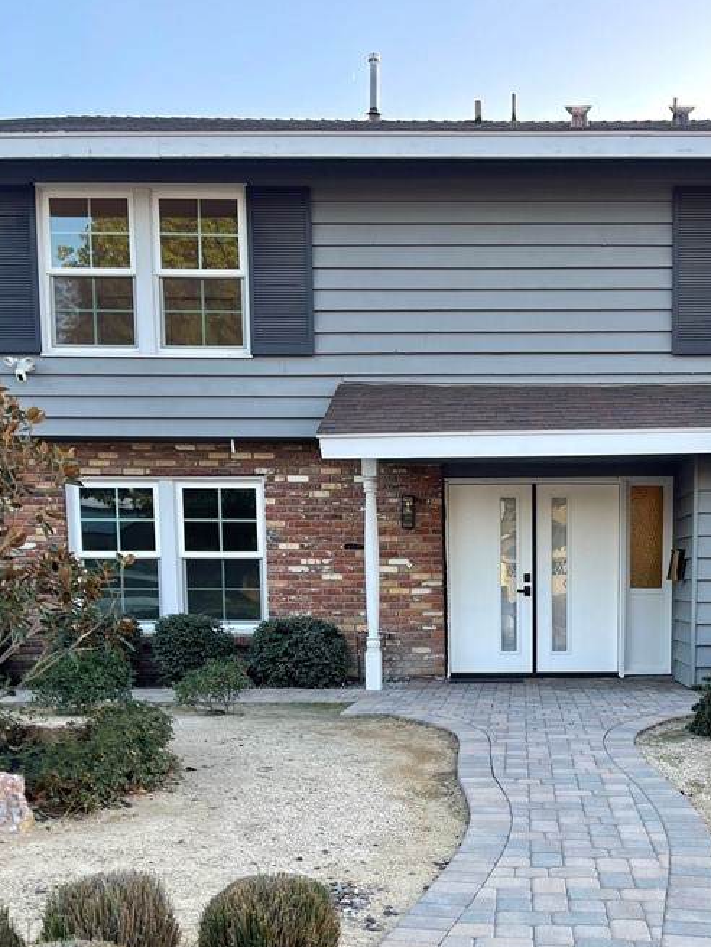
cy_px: 707
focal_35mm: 39
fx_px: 1068
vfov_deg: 46.2
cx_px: 543
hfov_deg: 35.9
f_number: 1.6
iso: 32
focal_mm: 5.1
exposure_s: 1/159
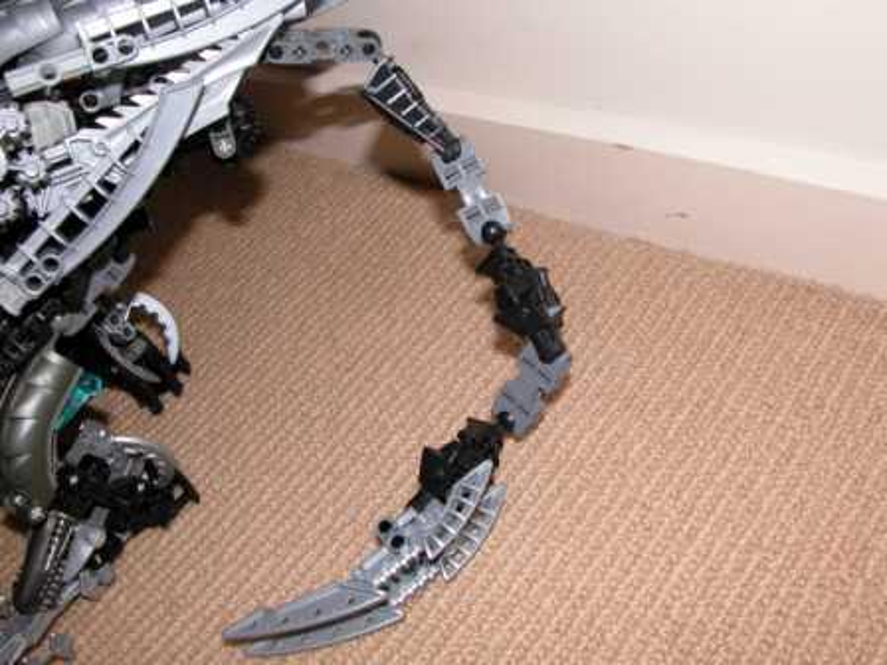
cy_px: 332
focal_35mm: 34
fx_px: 871
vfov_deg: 41.8
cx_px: 444
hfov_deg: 54.0
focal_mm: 8.9
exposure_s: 1/60
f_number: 5
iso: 100
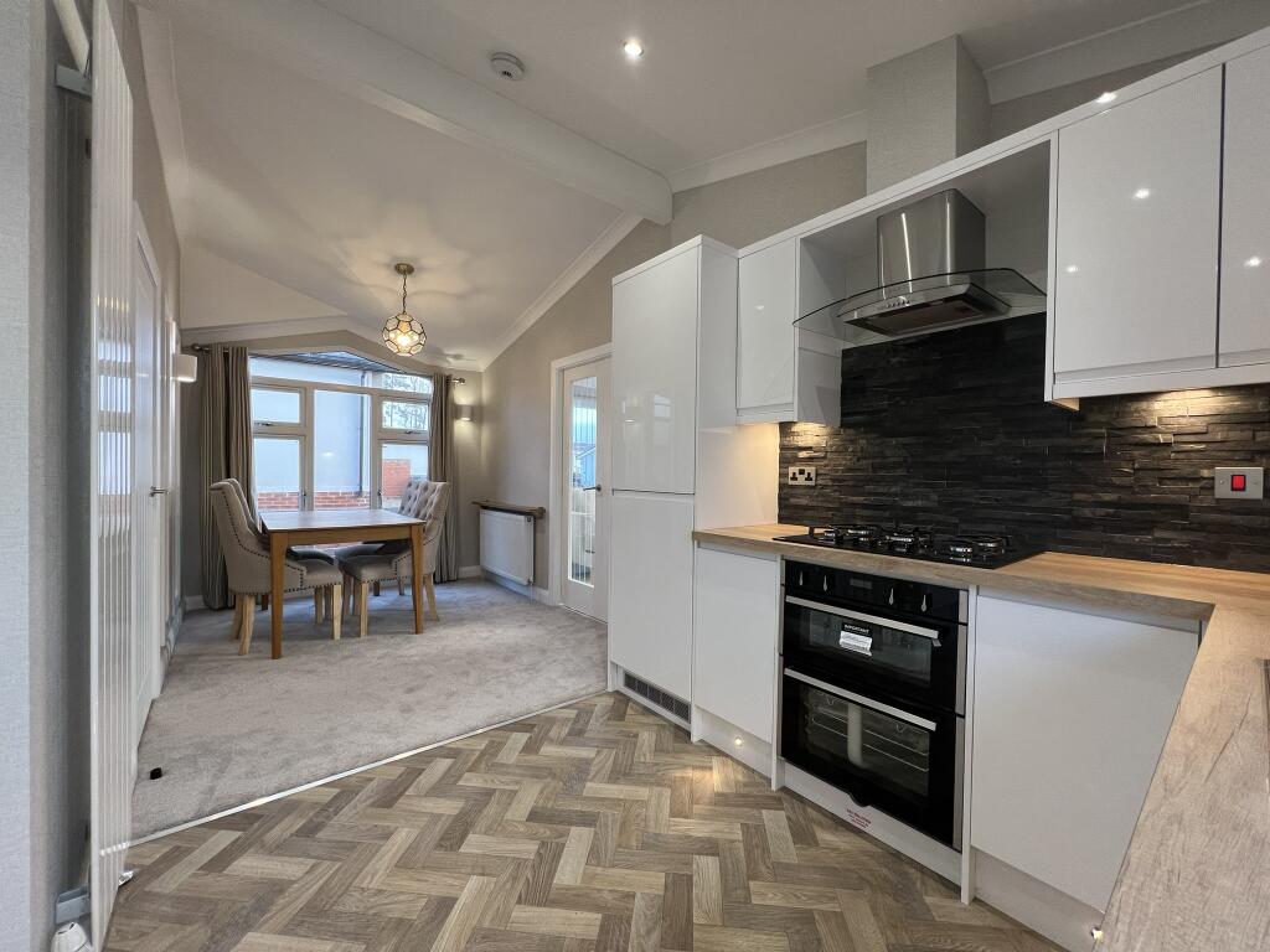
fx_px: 477
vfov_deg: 89.9
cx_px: 635
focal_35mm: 13
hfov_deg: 106.2
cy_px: 476
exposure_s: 1/100
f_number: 1.8
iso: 80
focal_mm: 1.57
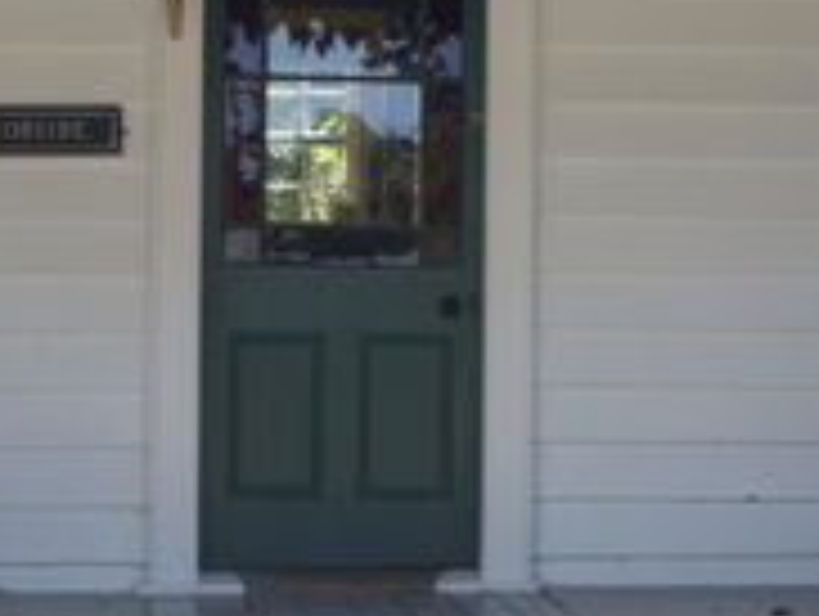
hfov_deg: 13.0
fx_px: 3601
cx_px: 454
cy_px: 187
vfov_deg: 9.8
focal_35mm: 152
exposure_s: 1/100
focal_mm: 40
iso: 100
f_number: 7.1
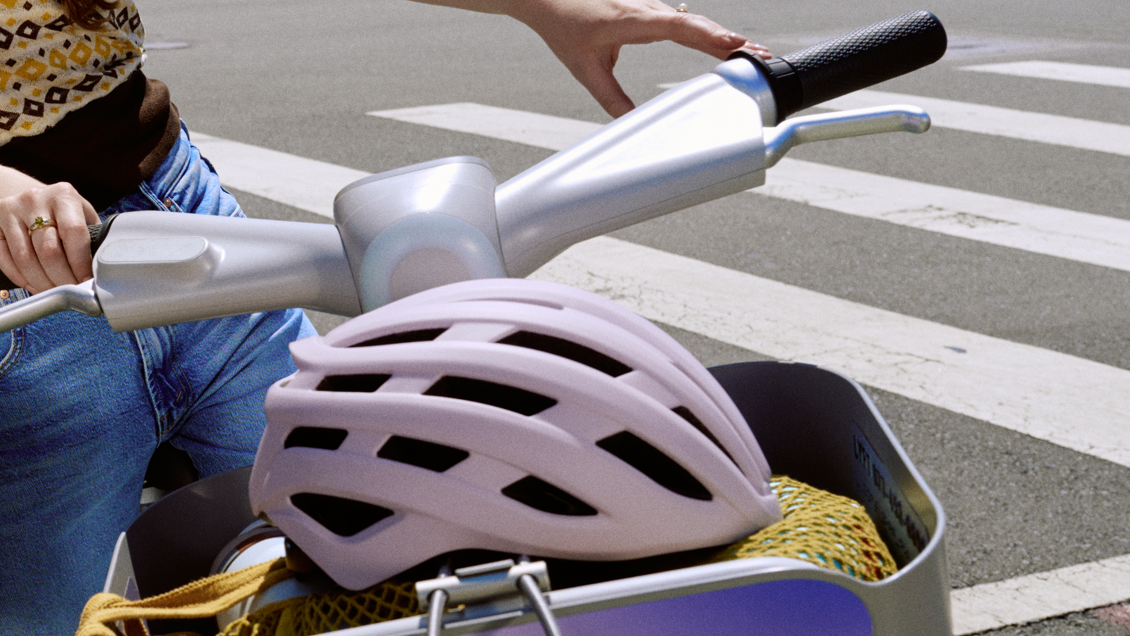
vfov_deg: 17.1
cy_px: 185
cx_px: 45
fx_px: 2109
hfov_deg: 28.4
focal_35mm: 70
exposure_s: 1/800
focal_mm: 25.5
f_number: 6.3
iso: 100
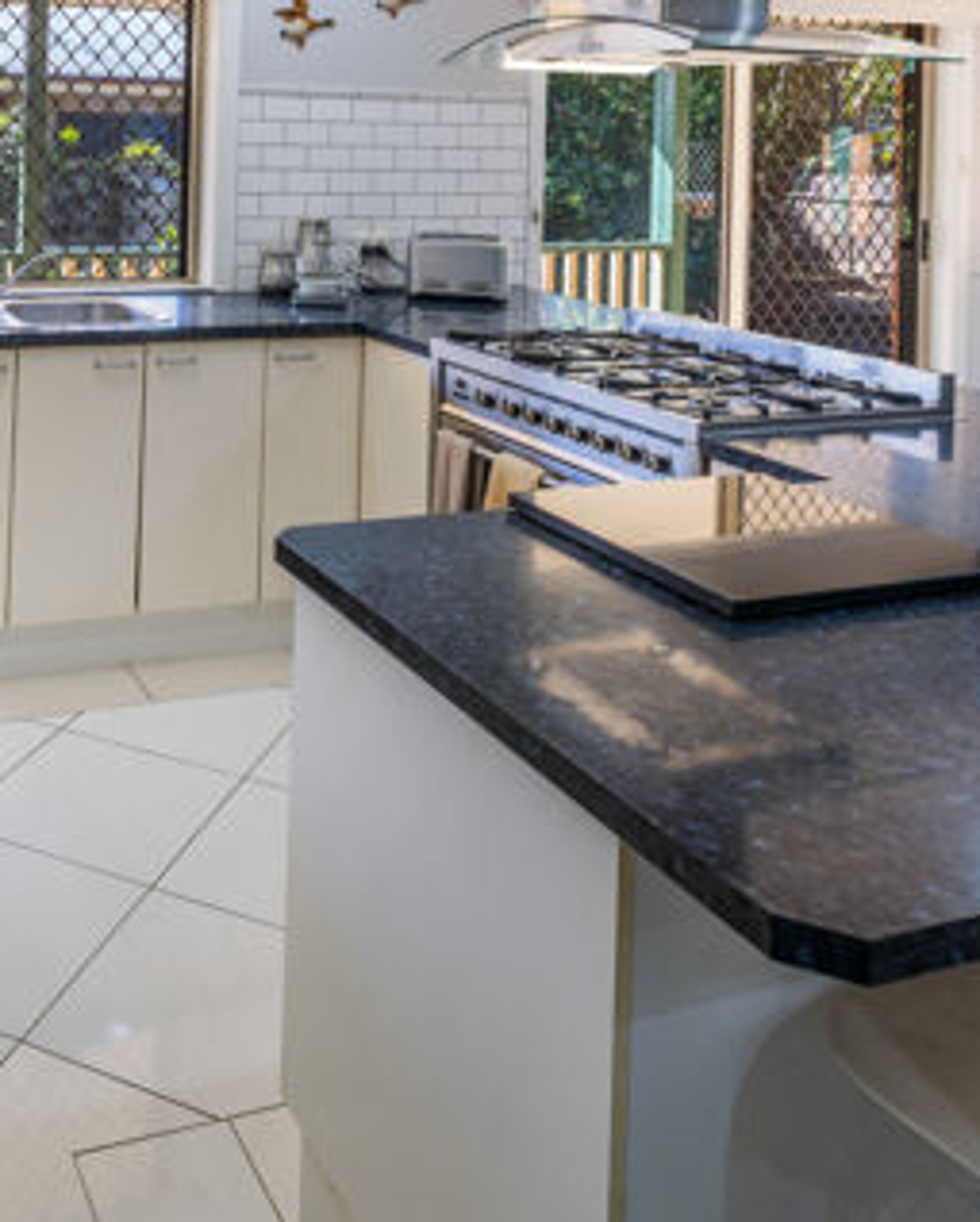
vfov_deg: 51.5
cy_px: 286
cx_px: 146
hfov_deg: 41.9
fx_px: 1195
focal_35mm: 33
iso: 50
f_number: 8
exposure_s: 1/25
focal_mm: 14
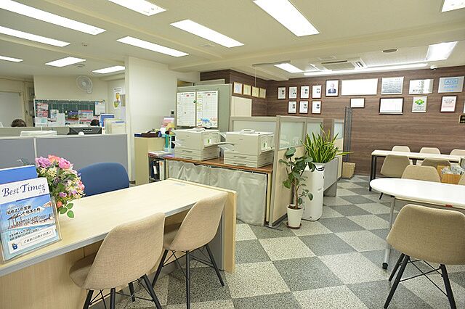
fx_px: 258
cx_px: 232
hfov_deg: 84.0
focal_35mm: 20
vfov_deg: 61.9
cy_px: 154
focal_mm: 20
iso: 800
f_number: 5.6
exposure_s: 1/60
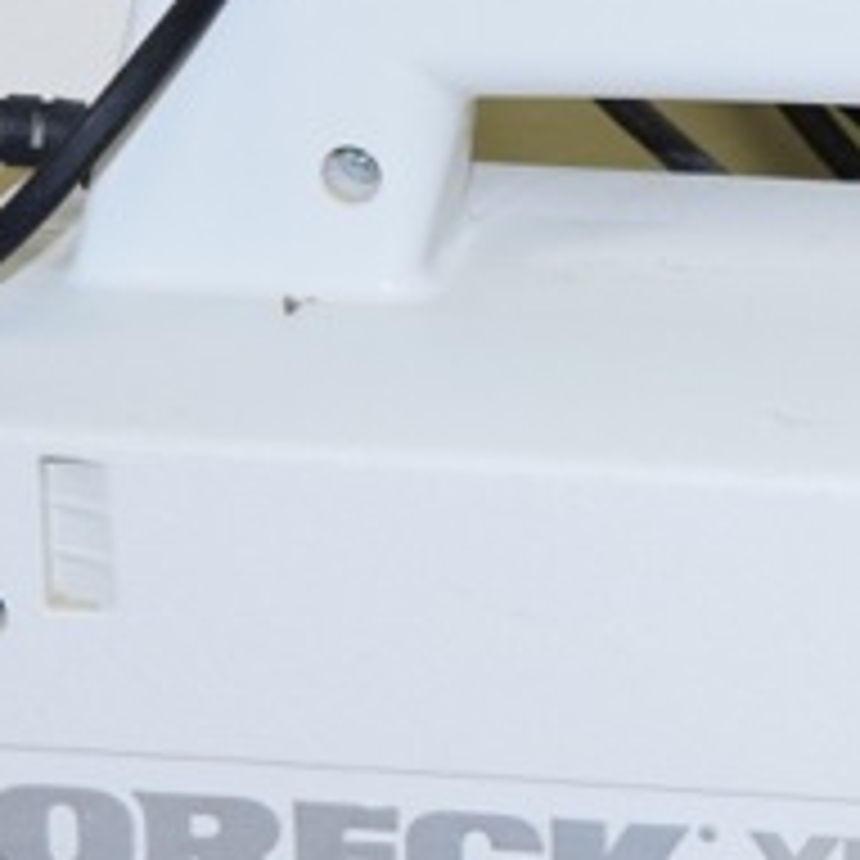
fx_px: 9782
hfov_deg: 5.0
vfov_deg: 5.0
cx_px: 973
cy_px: 642
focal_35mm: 348
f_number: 5.6
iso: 560
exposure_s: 1/125
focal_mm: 52
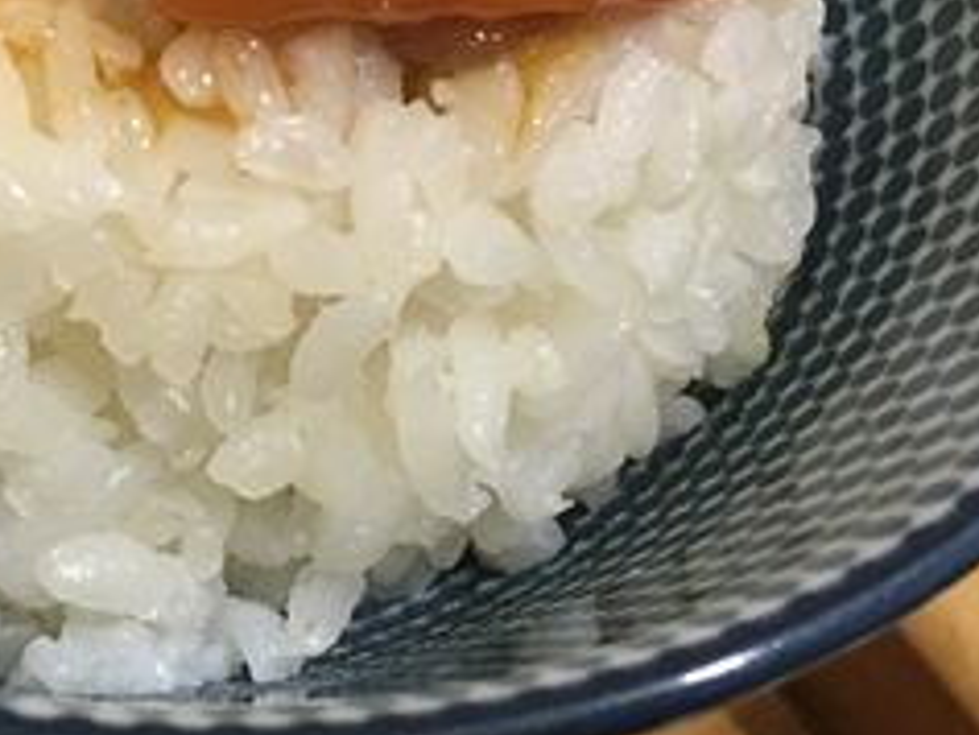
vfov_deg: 14.4
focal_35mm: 98
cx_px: -107
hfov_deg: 19.2
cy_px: -260
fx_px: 2773
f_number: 2.2
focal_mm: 4.15
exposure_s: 1/30
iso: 40
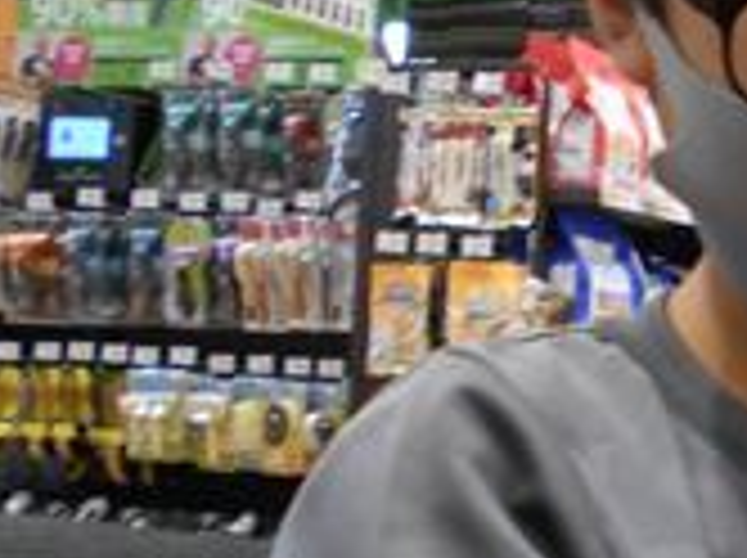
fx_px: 2026
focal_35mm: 94
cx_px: 1332
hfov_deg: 17.2
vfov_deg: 15.6
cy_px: 418
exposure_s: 1/30
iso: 220
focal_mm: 4.6
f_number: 3.2
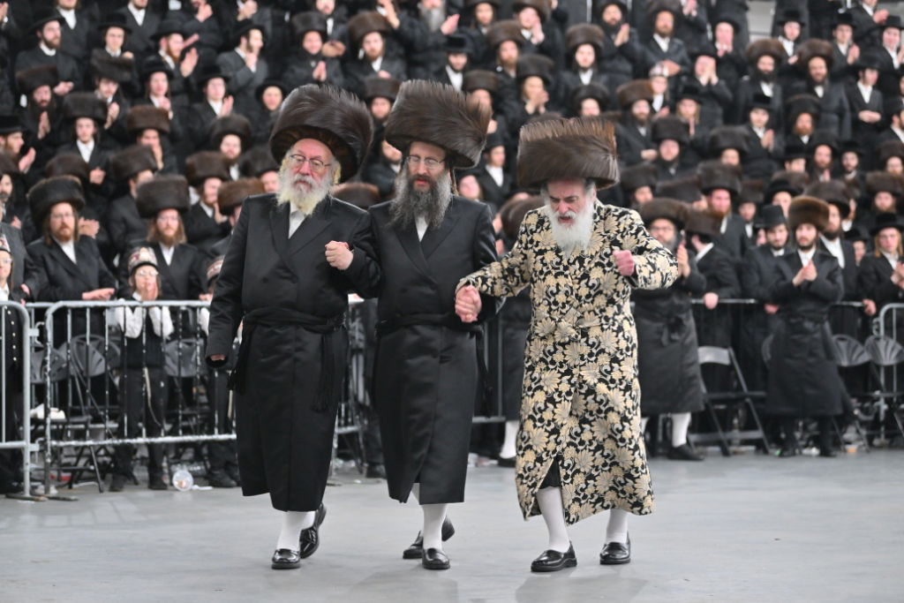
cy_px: 302
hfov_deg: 20.0
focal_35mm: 102
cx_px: 452
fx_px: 2562
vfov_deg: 13.4
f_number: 2.8
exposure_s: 1/200
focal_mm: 102
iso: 1000
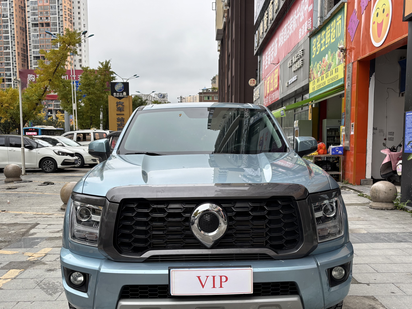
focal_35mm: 36
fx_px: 428
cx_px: 207
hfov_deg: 51.4
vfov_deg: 39.5
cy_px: 185
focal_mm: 5.96
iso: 50
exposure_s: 1/270
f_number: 1.6
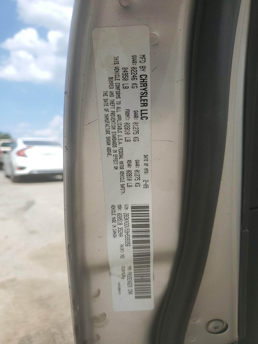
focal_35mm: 26
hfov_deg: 53.1
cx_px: 129
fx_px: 258
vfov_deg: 67.3
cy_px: 172
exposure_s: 1/2500
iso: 50
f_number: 1.5
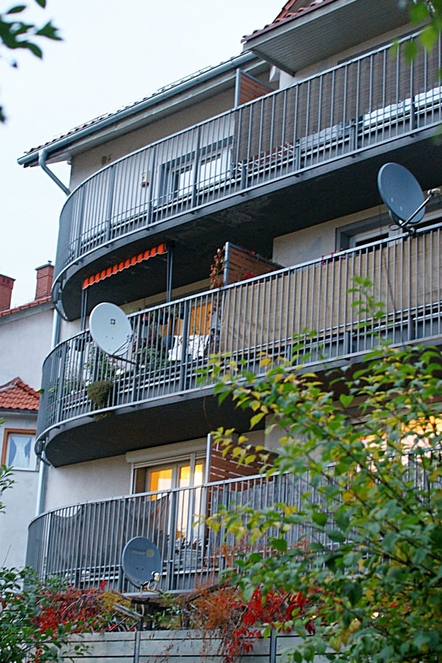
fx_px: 1180
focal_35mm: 64
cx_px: 203
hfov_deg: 21.2
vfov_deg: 31.4
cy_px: 381
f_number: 2.5
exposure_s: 1/8
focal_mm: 30
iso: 800
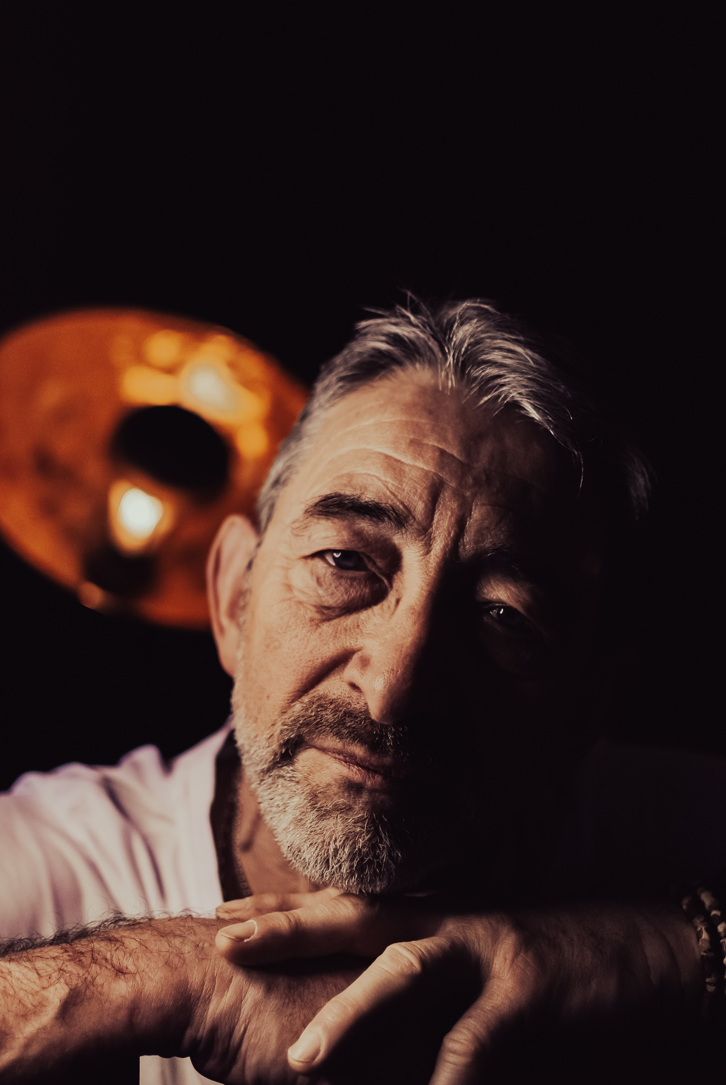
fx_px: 1583
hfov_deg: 25.8
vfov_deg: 37.8
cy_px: 542
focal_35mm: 52
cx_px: 363
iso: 400
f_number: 1.8
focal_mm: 35
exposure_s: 1/250
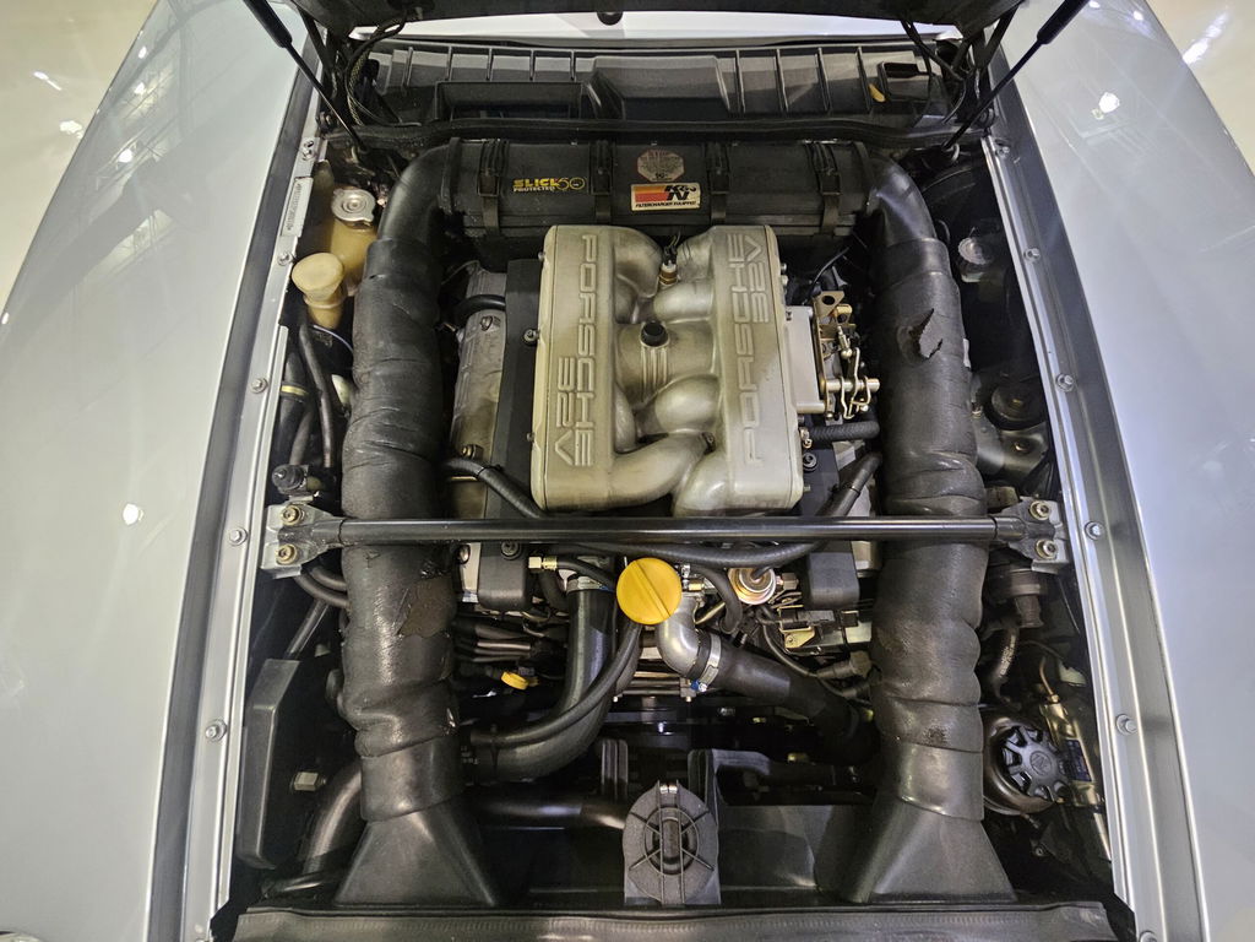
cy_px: 471
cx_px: 628
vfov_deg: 89.9
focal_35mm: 13
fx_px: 471
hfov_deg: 106.2
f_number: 2.2
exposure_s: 1/24
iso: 800
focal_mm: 2.2
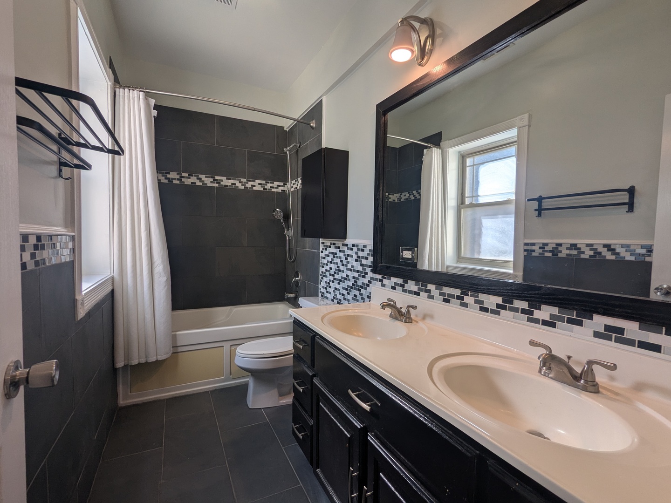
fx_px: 310
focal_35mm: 16
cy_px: 252
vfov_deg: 78.1
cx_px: 336
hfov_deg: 94.5
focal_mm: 2.35
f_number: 2.2
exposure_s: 1/192
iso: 51
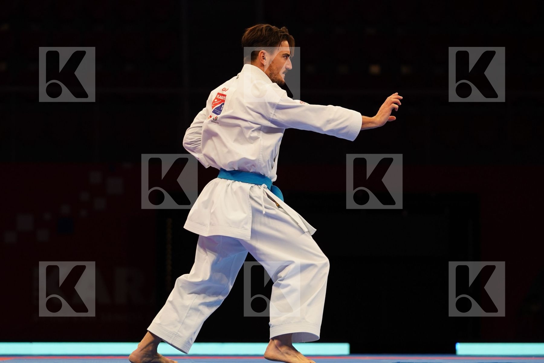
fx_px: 2538
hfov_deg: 12.2
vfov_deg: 8.2
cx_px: 272
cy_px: 182
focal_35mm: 168
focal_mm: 112
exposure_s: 1/500
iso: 1250
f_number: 2.8
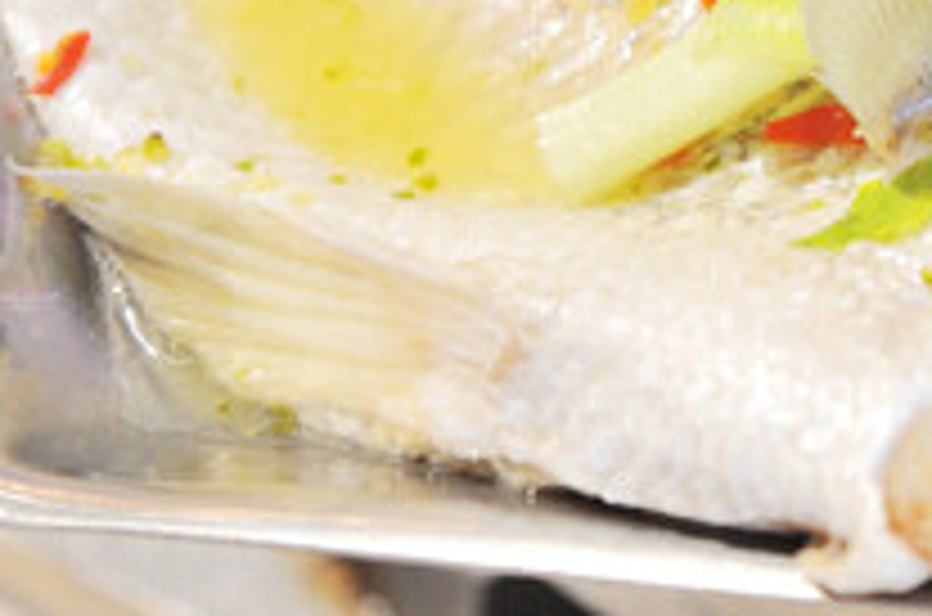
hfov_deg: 10.7
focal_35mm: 186
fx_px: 4804
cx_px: 1342
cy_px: -137
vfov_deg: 7.3
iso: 1000
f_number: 5.6
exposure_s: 1/50
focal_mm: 55
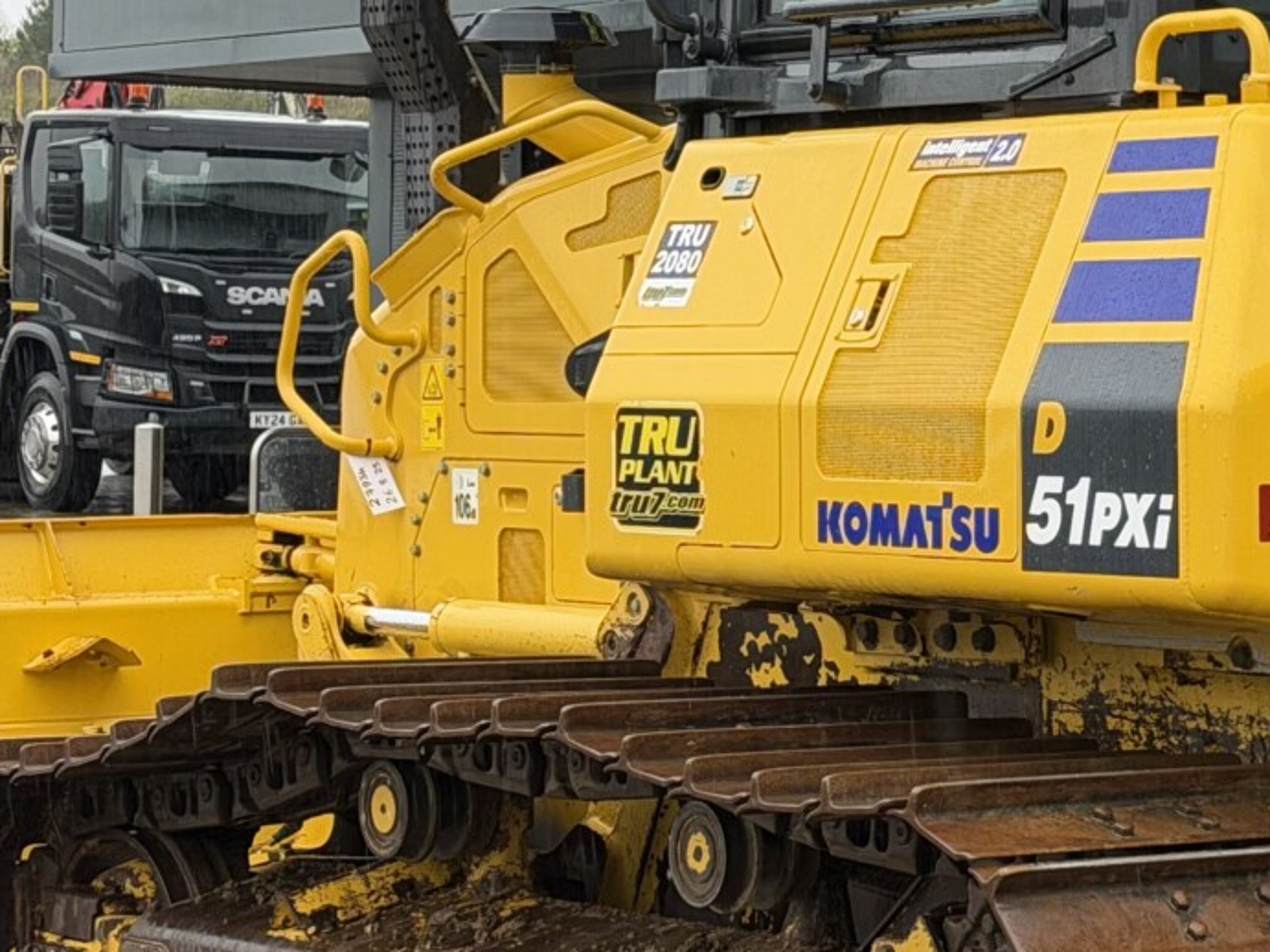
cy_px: 437
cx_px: 1230
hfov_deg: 14.0
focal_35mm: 139
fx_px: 5099
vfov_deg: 10.7
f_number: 1.78
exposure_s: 1/69
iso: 100
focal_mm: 6.76
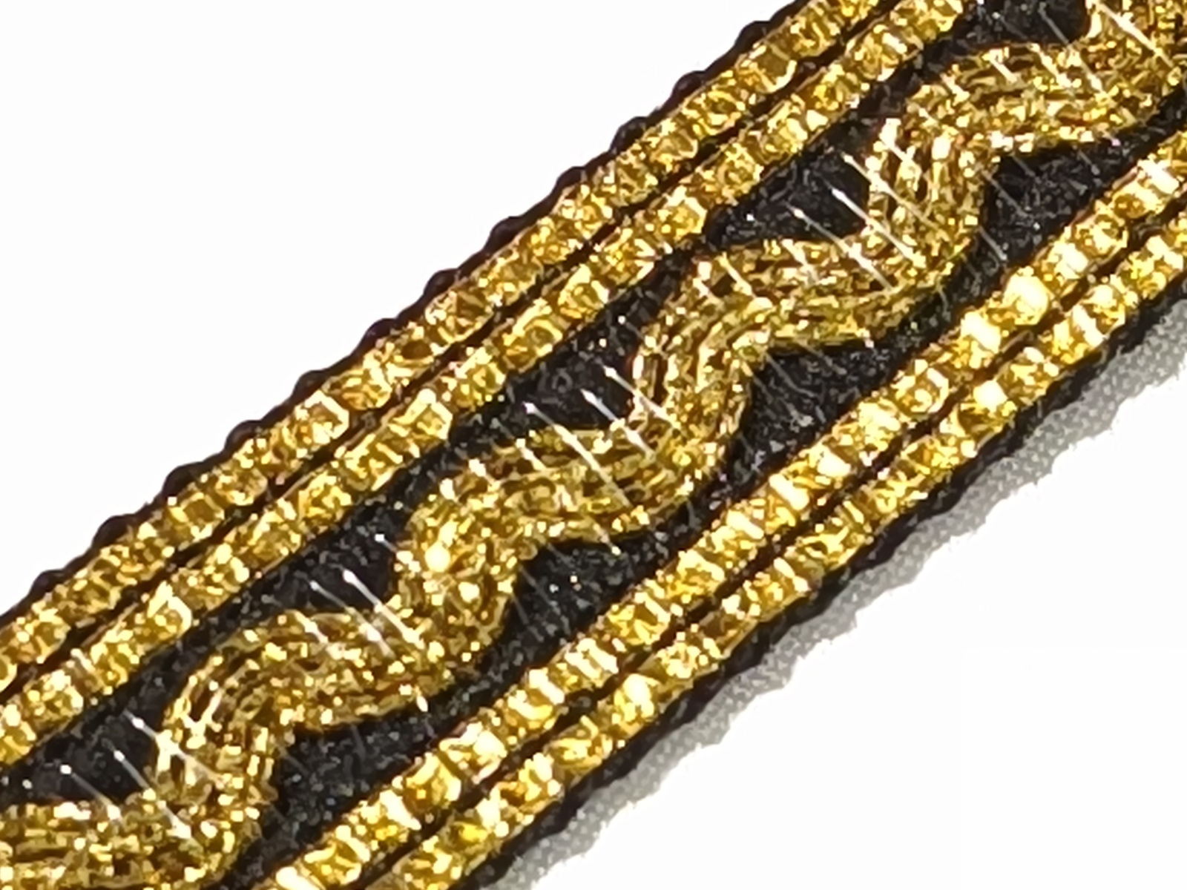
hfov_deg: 11.5
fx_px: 5898
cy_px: 445
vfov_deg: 8.6
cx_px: 594
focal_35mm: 172
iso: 2000
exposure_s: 1/2219
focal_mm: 6.57
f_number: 1.6
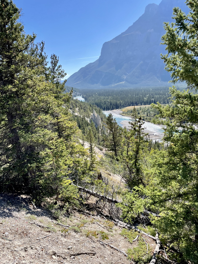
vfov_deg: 67.3
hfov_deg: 53.1
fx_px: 198
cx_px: 99
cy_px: 132
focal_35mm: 26
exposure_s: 1/1742
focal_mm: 4.2
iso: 32
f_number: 1.6
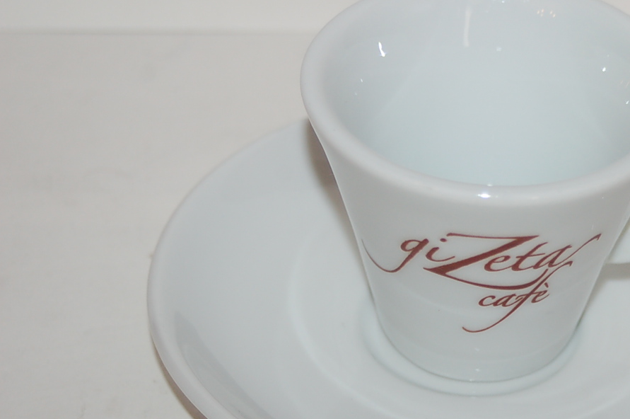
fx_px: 2657
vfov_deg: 9.0
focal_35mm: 152
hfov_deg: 13.4
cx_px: 521
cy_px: 253
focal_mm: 60
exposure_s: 1/60
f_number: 5
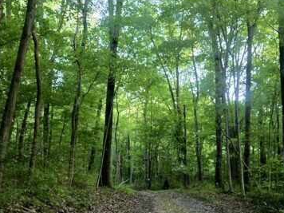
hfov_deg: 41.3
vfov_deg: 31.6
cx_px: 199
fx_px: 369
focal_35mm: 45
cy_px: 159
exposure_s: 1/120
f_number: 1.8
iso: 500
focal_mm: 5.4
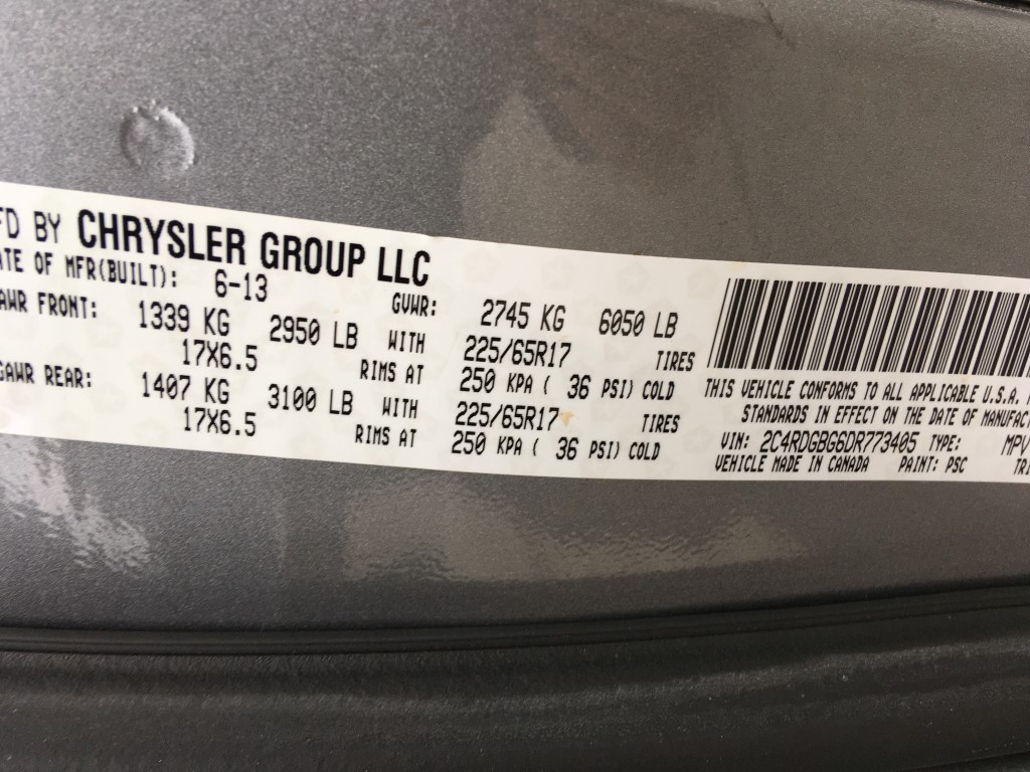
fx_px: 863
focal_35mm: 29
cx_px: 515
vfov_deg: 48.2
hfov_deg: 61.7
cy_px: 386
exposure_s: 1/120
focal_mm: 4.15
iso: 32
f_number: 2.2
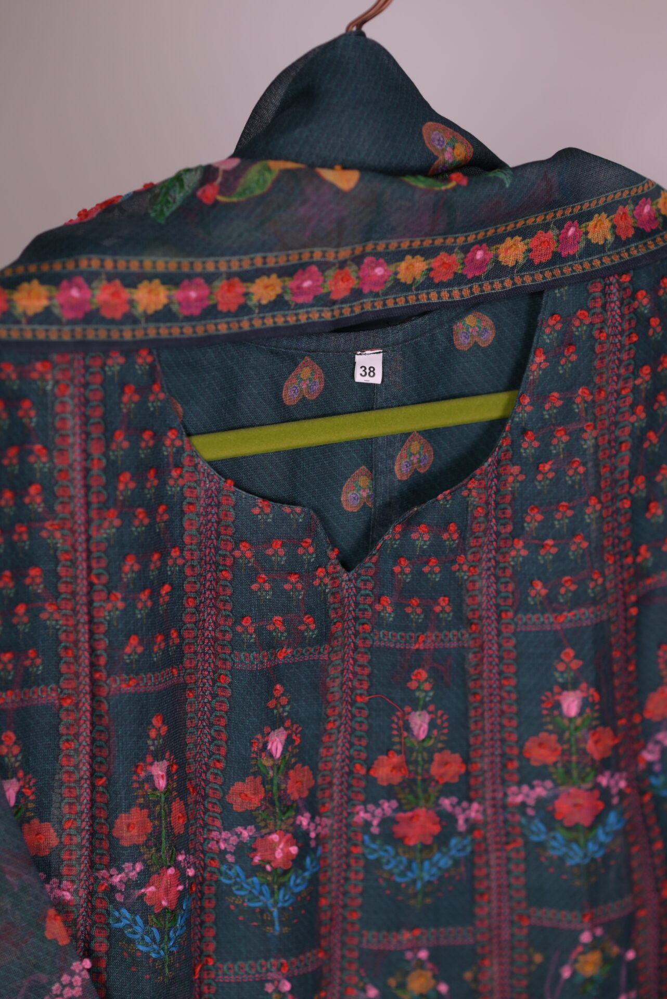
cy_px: 500
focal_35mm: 85
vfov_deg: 23.9
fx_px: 2360
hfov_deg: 16.1
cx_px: 334
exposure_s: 1/125
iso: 200
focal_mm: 85
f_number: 2.5
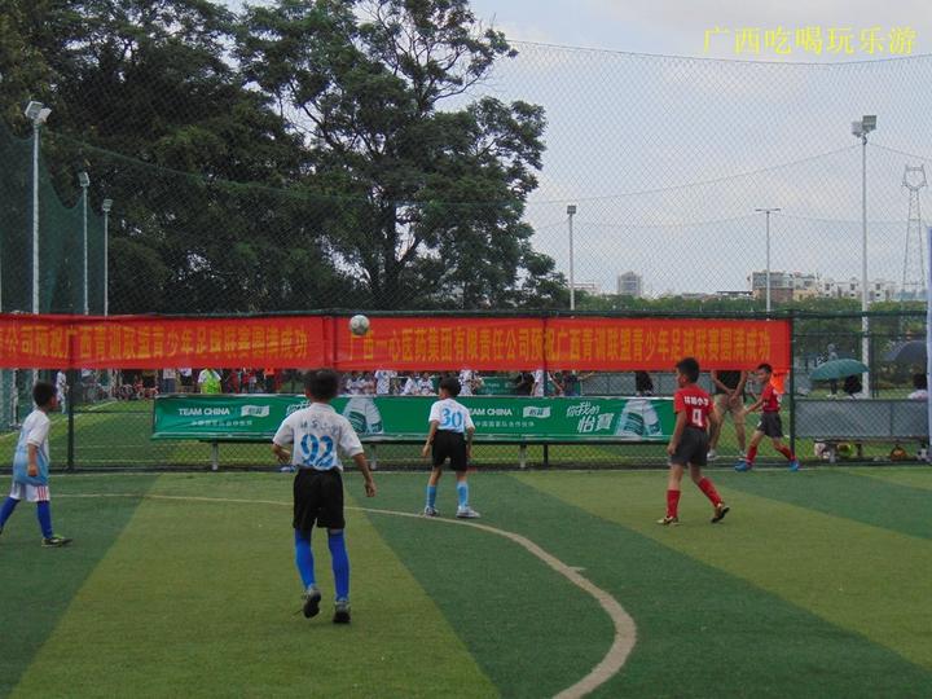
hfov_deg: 27.4
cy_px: 350
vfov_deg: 20.7
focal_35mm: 71
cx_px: 466
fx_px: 1912
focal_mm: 12.8
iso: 80
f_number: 3.7
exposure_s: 1/800
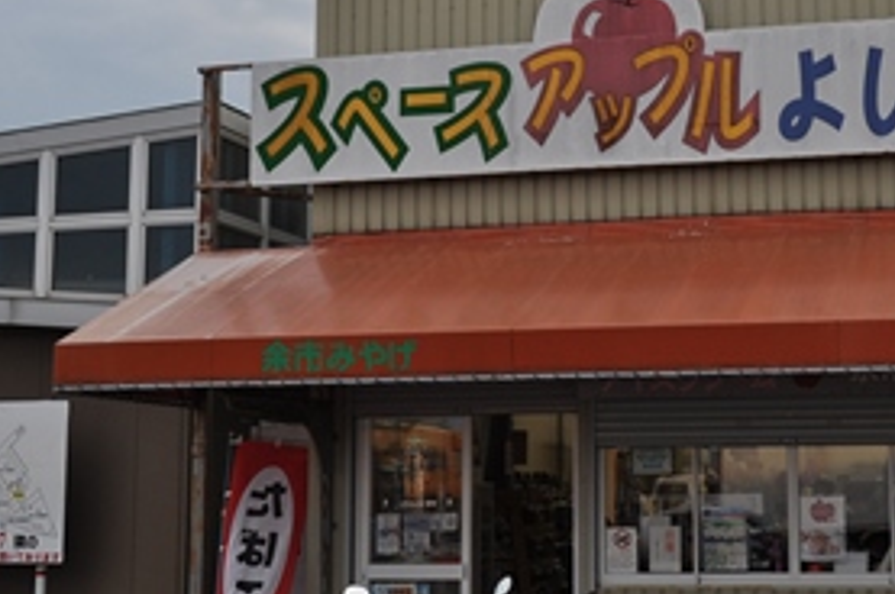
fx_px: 1689
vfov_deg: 20.0
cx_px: 669
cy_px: 258
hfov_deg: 29.2
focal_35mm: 68
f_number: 9
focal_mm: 28
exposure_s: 1/320
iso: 400
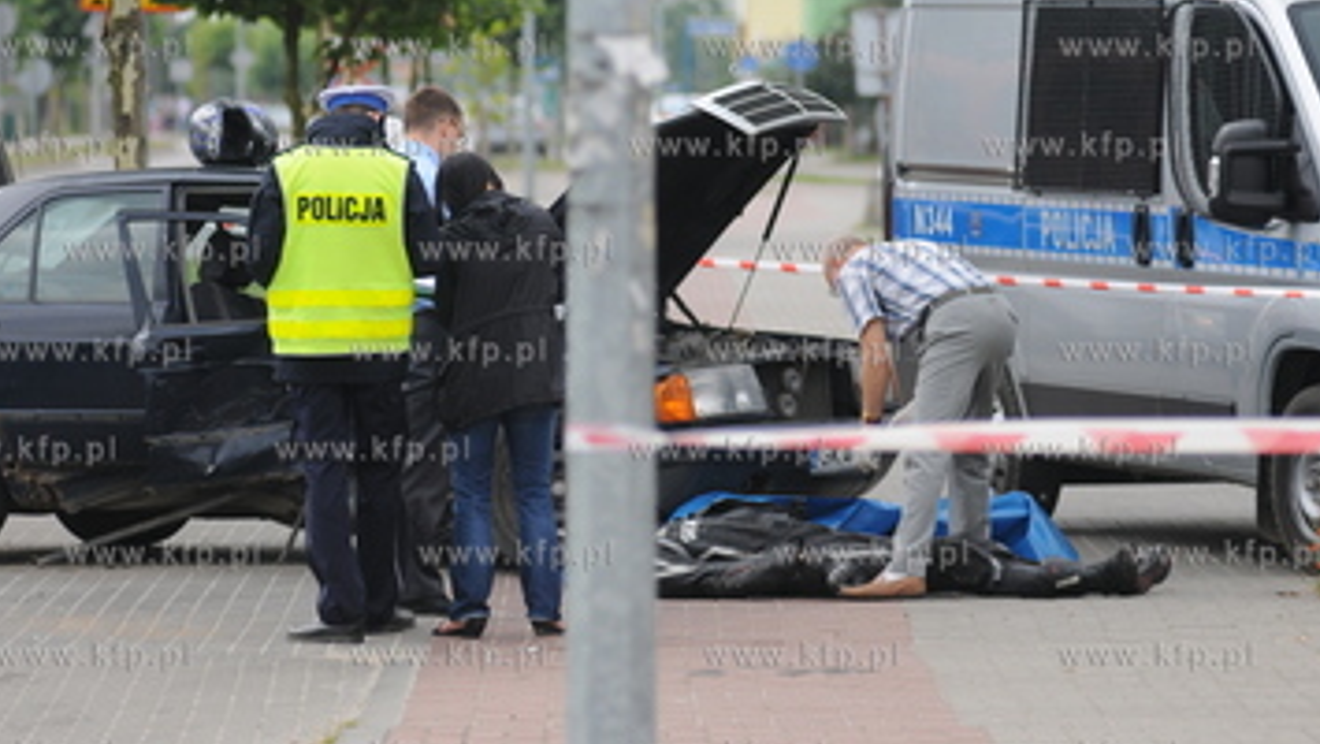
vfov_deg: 4.7
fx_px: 8984
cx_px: 647
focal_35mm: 257
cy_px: 298
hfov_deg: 8.4
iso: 400
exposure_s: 1/800
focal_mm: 145
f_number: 3.2
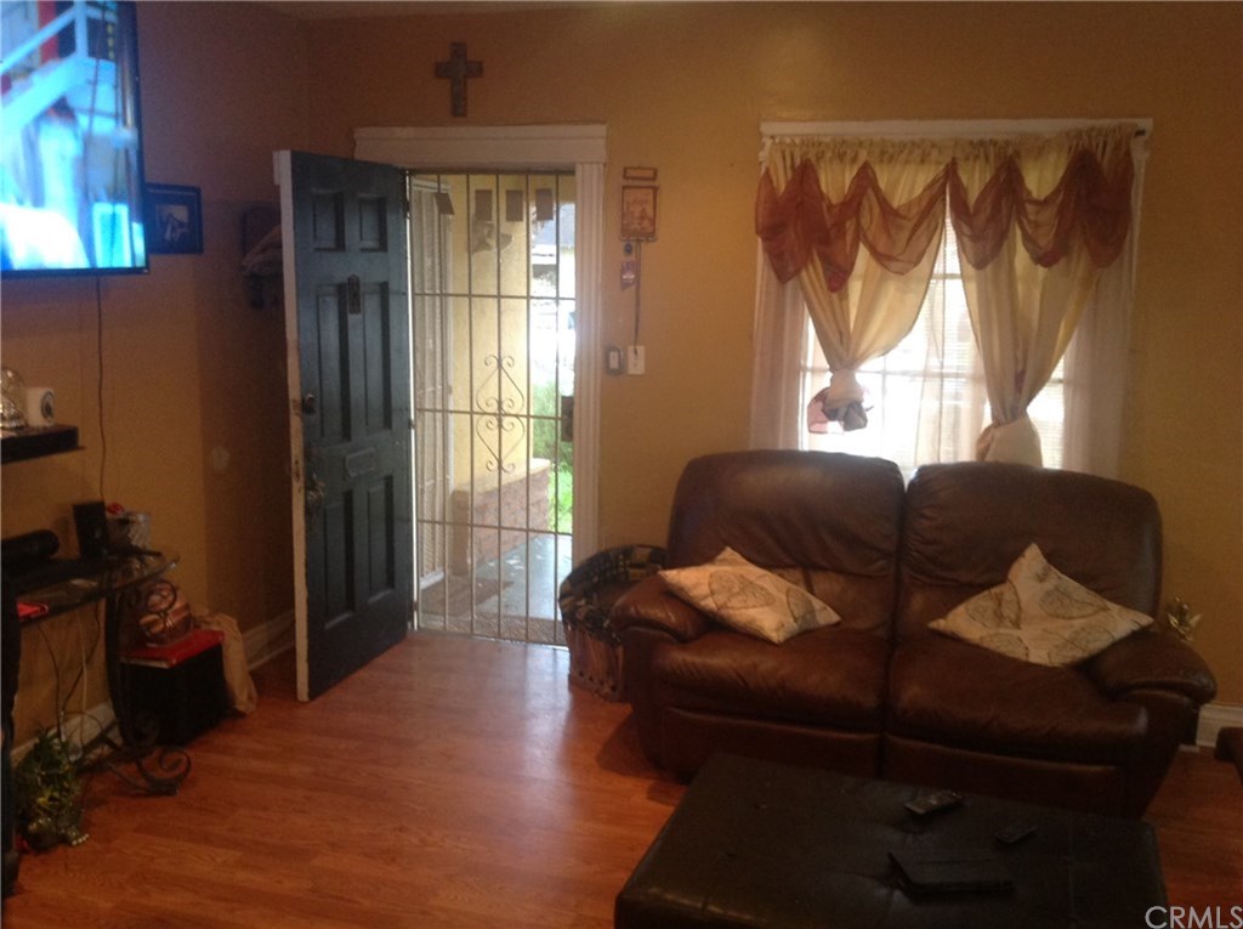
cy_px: 464
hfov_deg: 52.7
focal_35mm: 35
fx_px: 1255
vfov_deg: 40.6
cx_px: 622
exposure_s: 1/15
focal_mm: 4.28
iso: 160
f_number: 2.4
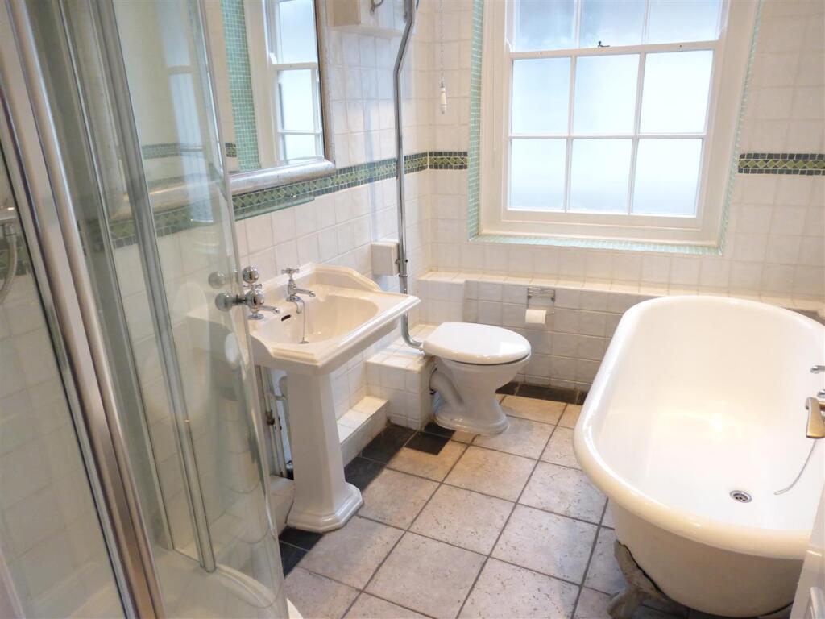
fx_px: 572
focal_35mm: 24
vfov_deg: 56.8
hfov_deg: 71.6
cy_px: 310
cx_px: 412
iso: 400
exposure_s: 1/30
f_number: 3.3
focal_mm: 4.3
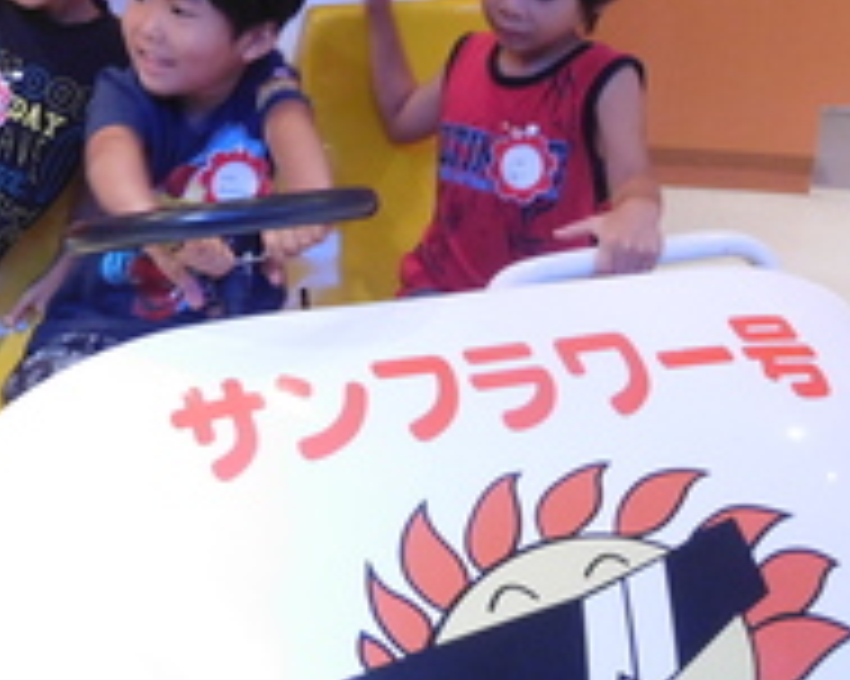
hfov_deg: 30.3
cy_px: 167
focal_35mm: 62
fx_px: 1559
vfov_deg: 24.3
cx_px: 297
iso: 400
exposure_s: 1/15
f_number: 3.4
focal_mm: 4.5
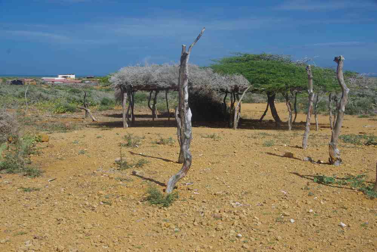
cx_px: 188
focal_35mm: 58
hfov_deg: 34.4
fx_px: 609
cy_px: 126
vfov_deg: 23.3
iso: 100
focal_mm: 38.8
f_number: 11
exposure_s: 1/60
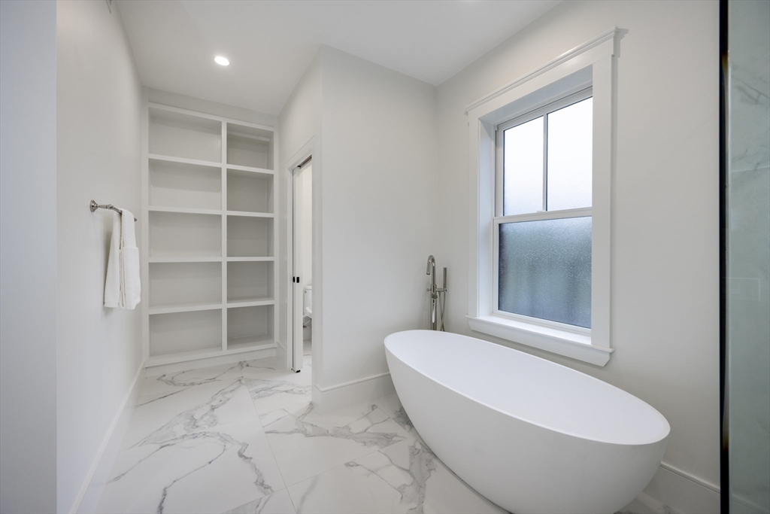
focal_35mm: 14
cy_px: 257
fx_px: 299
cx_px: 385
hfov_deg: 104.2
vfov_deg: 81.2
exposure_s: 1/13
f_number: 8
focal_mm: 14
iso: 100
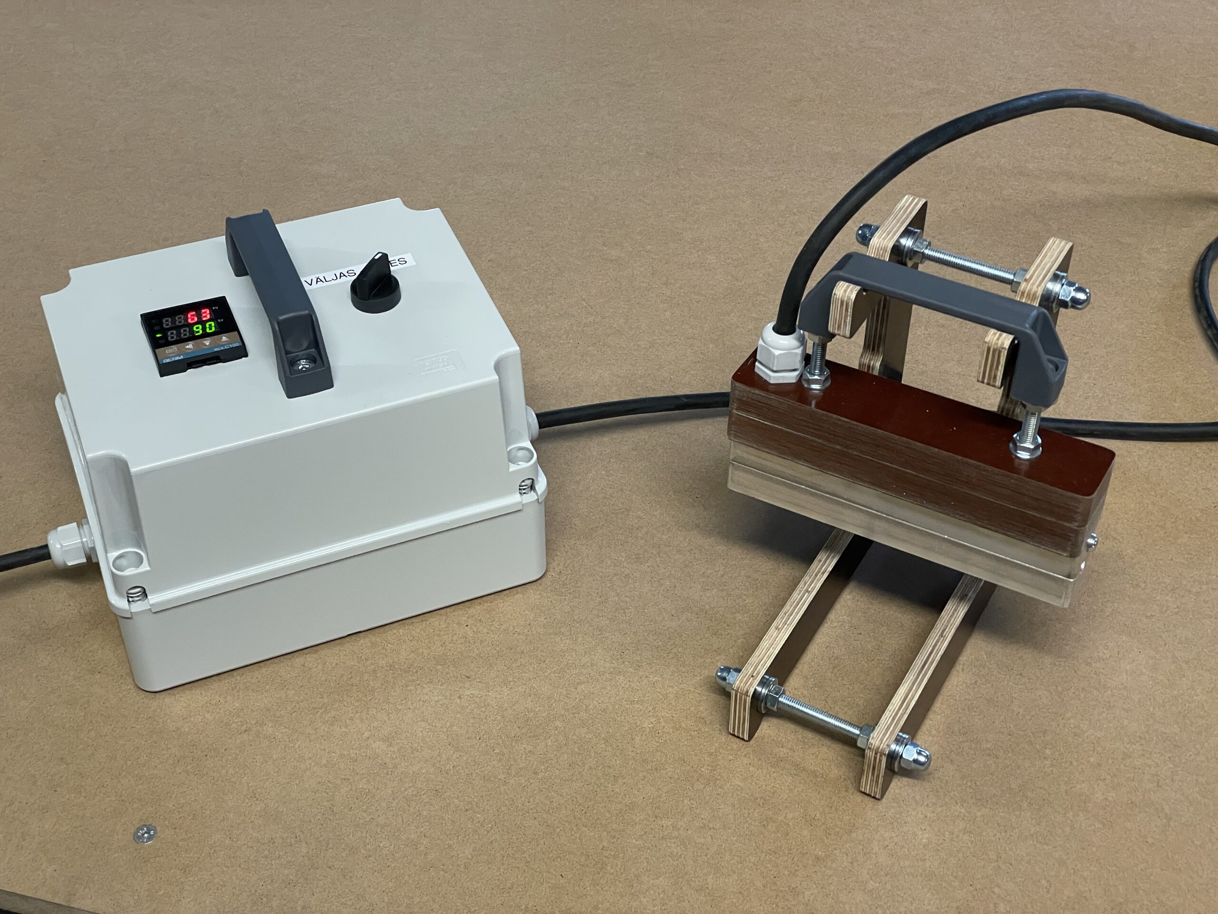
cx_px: 609
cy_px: 457
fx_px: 1830
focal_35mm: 52
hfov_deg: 36.8
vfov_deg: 28.0
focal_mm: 6
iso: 320
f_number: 2
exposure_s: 1/50
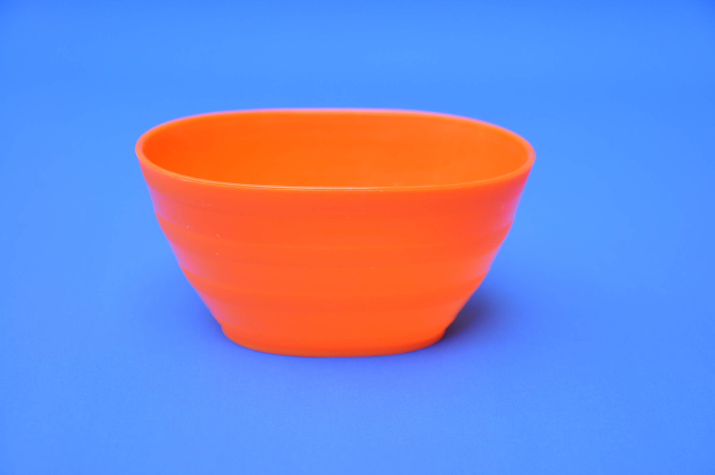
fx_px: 2083
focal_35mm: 105
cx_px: 358
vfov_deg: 13.0
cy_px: 238
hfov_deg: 19.5
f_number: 7.1
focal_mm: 70
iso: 200
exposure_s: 1/60
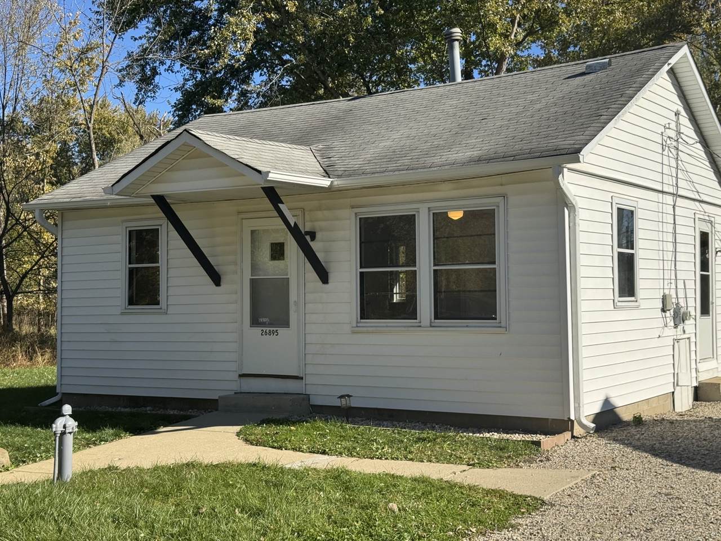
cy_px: 270
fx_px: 1000
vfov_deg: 30.3
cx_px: 360
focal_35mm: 48
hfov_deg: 39.7
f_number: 1.78
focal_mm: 6.76
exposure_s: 1/3817
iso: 64
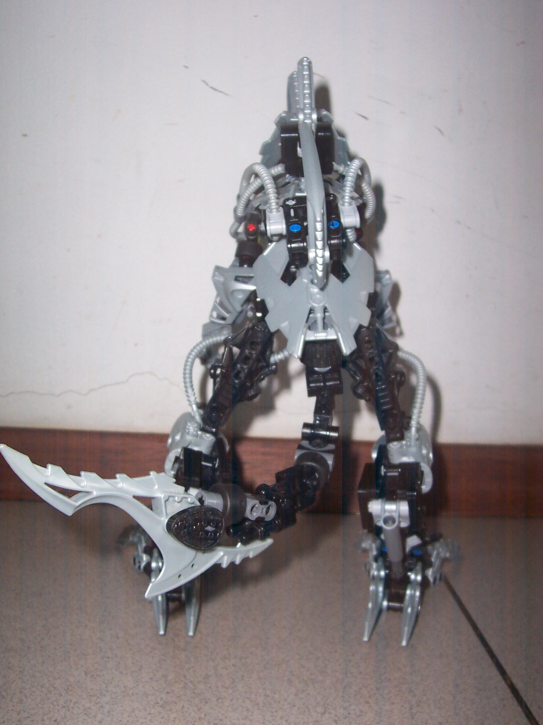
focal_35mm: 37
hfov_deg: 38.7
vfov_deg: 50.1
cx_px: 272
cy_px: 362
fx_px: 774
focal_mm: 5.6
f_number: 2.8
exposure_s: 1/60
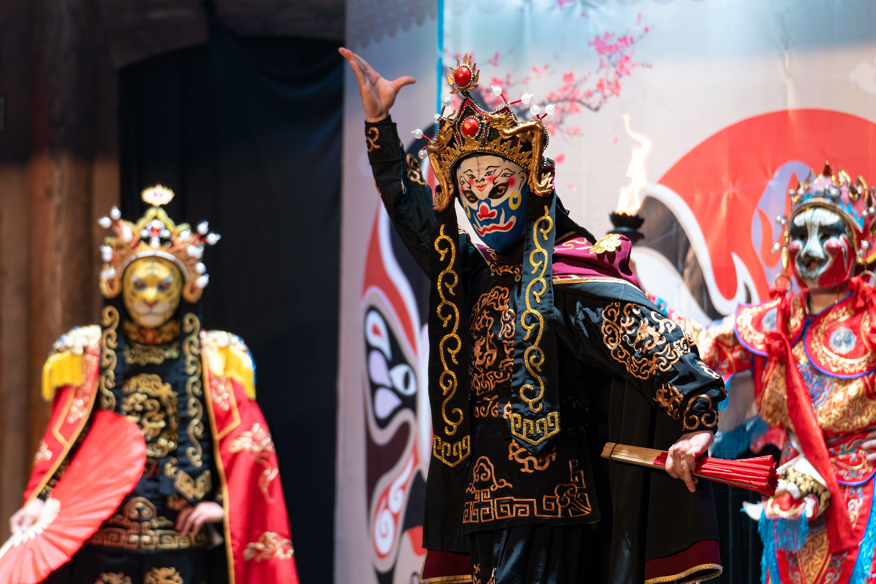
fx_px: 4112
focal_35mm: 169
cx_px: 438
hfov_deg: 12.2
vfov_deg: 8.1
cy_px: 292
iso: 500
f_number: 2.8
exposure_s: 1/640
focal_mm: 113
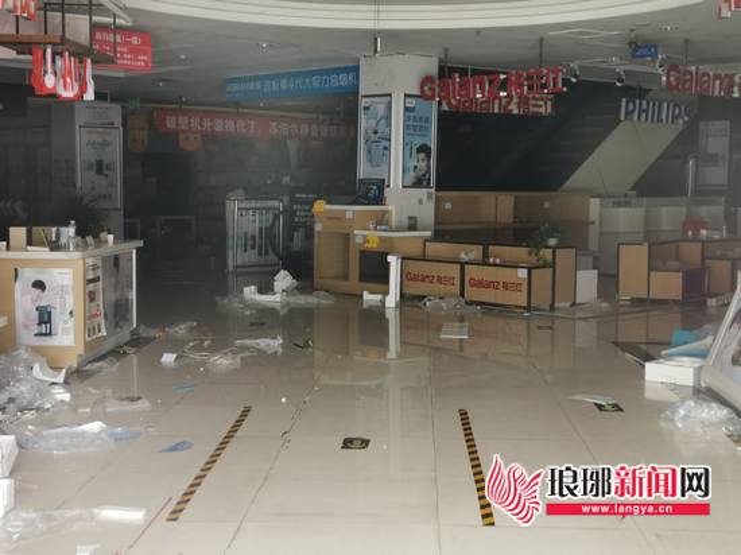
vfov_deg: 27.0
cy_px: 278
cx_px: 370
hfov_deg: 35.6
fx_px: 1155
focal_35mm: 54
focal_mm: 3.95
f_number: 2.4
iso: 160
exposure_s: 1/50
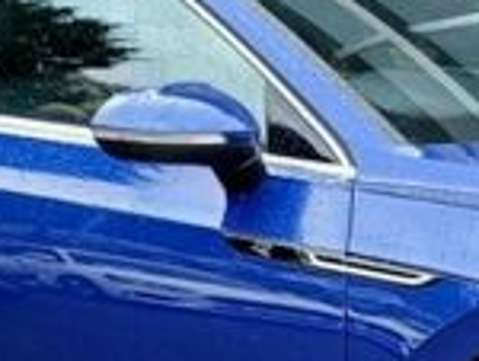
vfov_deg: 14.0
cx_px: 479
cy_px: 364
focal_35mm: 104
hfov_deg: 18.4
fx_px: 1441
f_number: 1.8
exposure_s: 1/50
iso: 25
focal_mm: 3.98
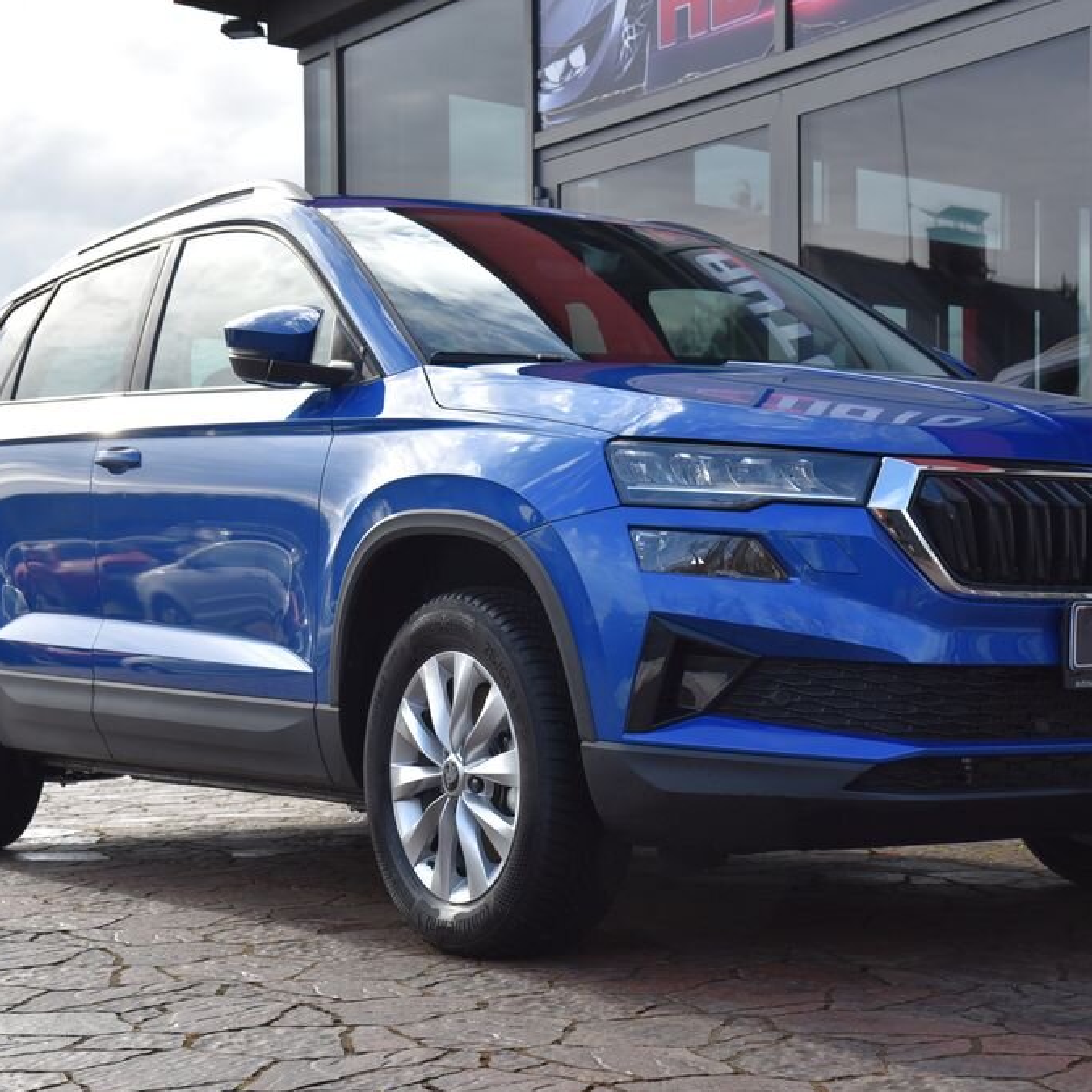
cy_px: 551
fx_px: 2391
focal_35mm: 67
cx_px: 604
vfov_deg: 25.7
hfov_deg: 25.7
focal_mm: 52
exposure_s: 1/250
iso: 500
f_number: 8
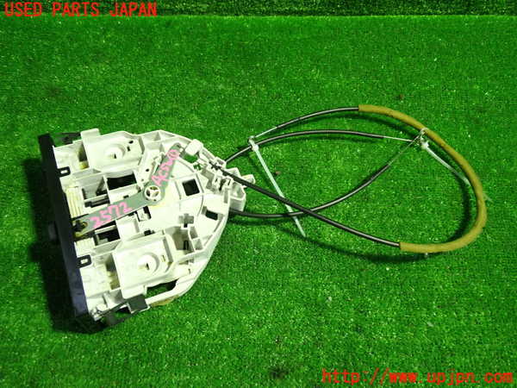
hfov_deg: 60.0
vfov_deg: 46.8
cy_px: 194
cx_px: 258
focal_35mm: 30
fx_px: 448
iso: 250
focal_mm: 5.4
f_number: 2.3
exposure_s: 1/30
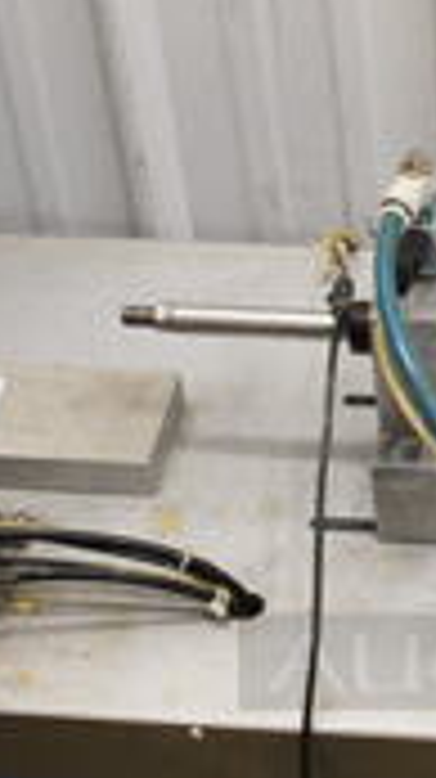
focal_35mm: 100
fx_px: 2060
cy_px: 472
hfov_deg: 11.4
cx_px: 742
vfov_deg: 21.3
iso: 1400
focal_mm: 18
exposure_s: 1/125
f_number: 3.5
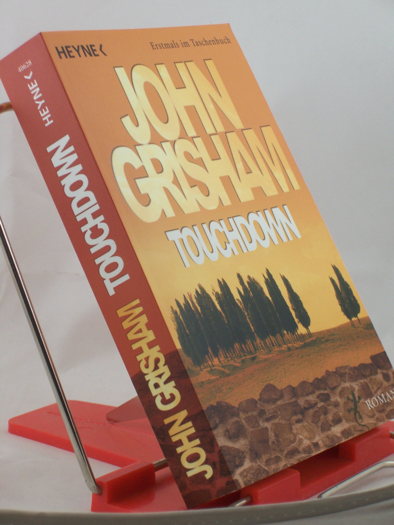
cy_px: 262
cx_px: 197
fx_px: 1548
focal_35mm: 102
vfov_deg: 19.3
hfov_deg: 14.5
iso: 160
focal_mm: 16.8
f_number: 4.6
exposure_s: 1/80
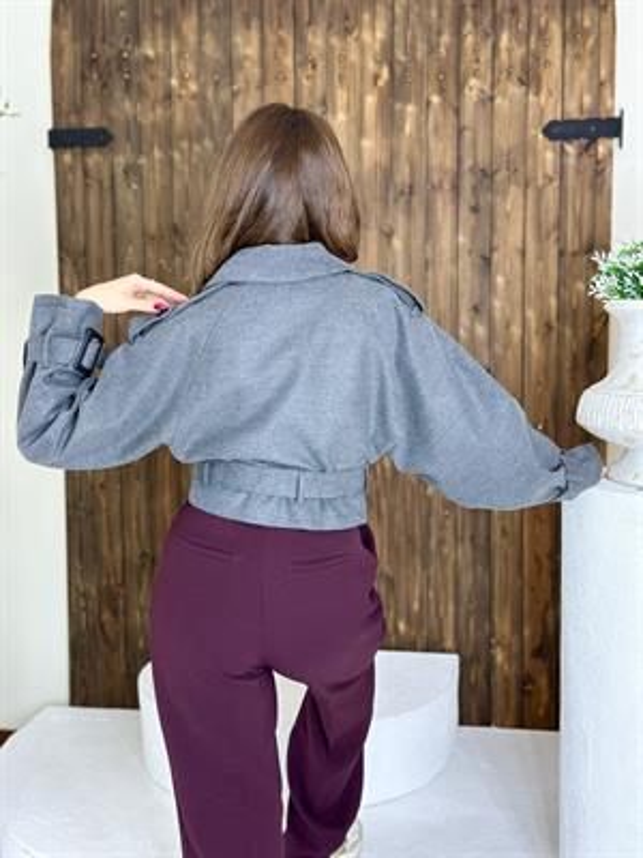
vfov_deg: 39.7
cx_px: 322
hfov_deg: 30.3
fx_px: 1189
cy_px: 429
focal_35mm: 48
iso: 100
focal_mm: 6.86
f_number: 1.78
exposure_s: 1/172
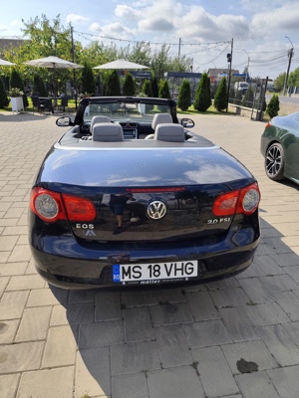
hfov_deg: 58.9
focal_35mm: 23
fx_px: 265
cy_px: 199
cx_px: 150
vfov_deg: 73.9
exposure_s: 1/1553
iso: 50
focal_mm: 6.19
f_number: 1.65
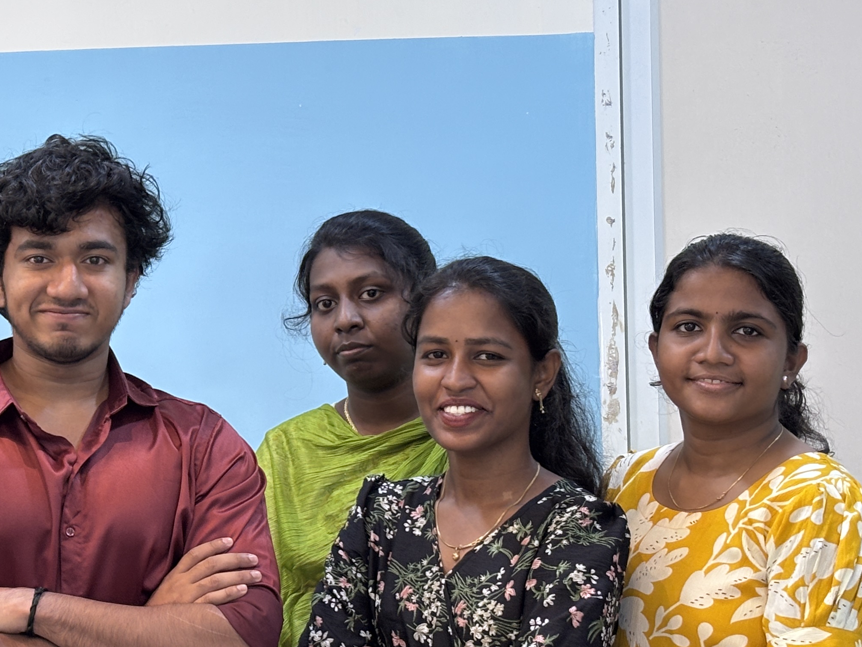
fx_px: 2590
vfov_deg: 14.2
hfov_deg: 18.5
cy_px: 315
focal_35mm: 104
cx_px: 24
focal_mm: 5.96
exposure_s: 1/50
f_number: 1.6
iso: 64
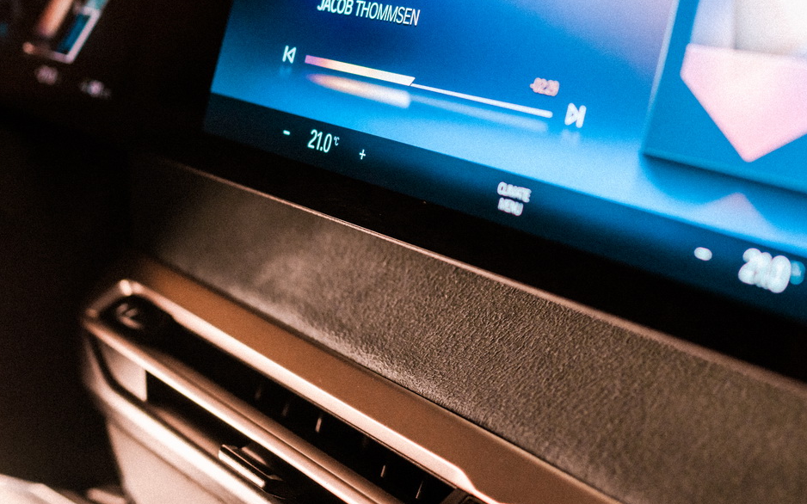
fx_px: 1605
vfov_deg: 17.6
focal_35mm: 73
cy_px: 60
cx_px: 453
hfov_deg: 28.2
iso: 500
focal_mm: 35
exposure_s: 1/125
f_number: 2.8
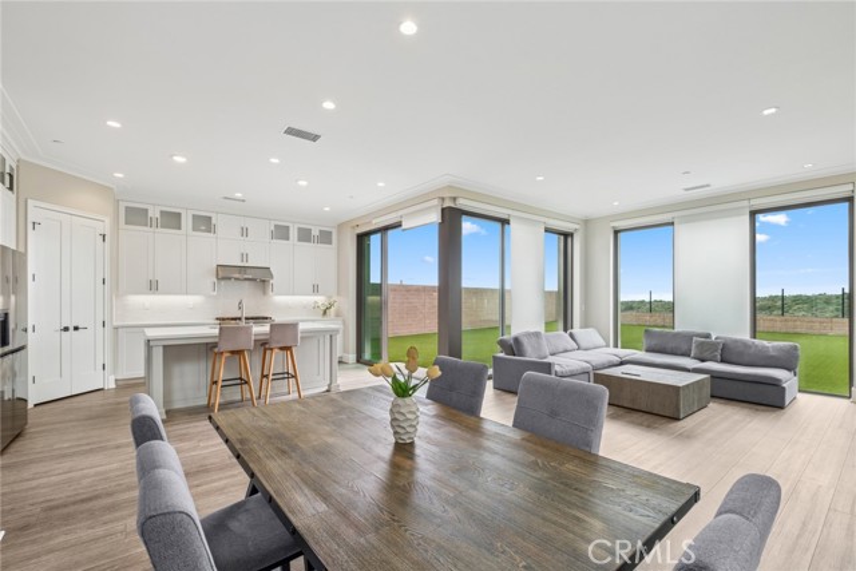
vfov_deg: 77.4
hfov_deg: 100.4
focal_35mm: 15
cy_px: 286
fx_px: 357
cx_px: 428
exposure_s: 1/40
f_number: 8
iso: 200
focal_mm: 10
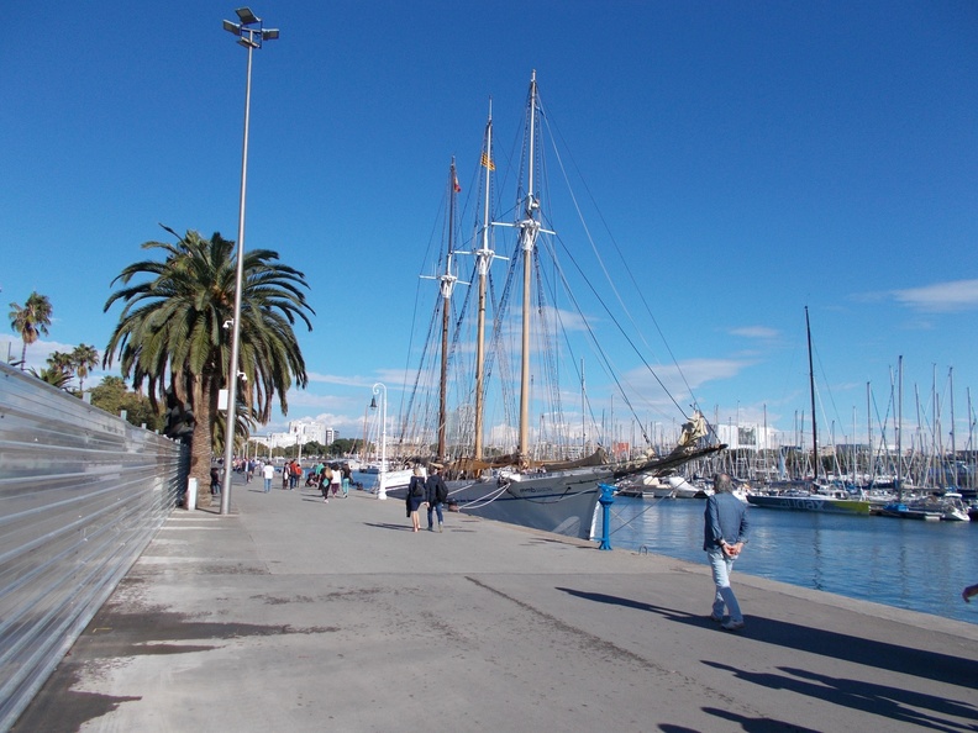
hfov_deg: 67.3
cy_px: 366
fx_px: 735
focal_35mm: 26
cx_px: 489
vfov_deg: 53.1
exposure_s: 1/250
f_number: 8
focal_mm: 4.6
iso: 80
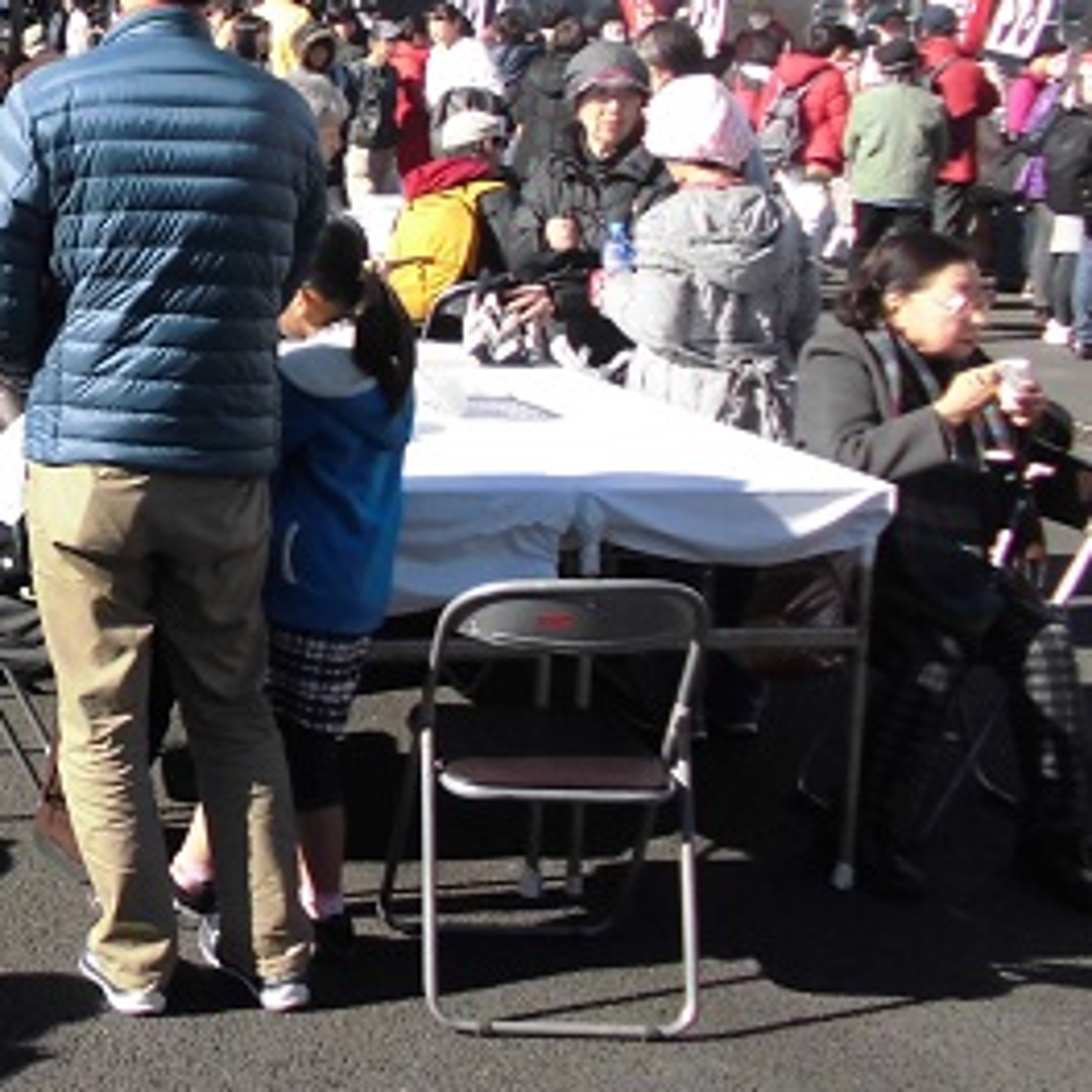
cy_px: 180
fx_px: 2284
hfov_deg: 23.8
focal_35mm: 64
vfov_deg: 26.3
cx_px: -316
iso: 100
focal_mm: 4.6
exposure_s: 1/400
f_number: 3.5
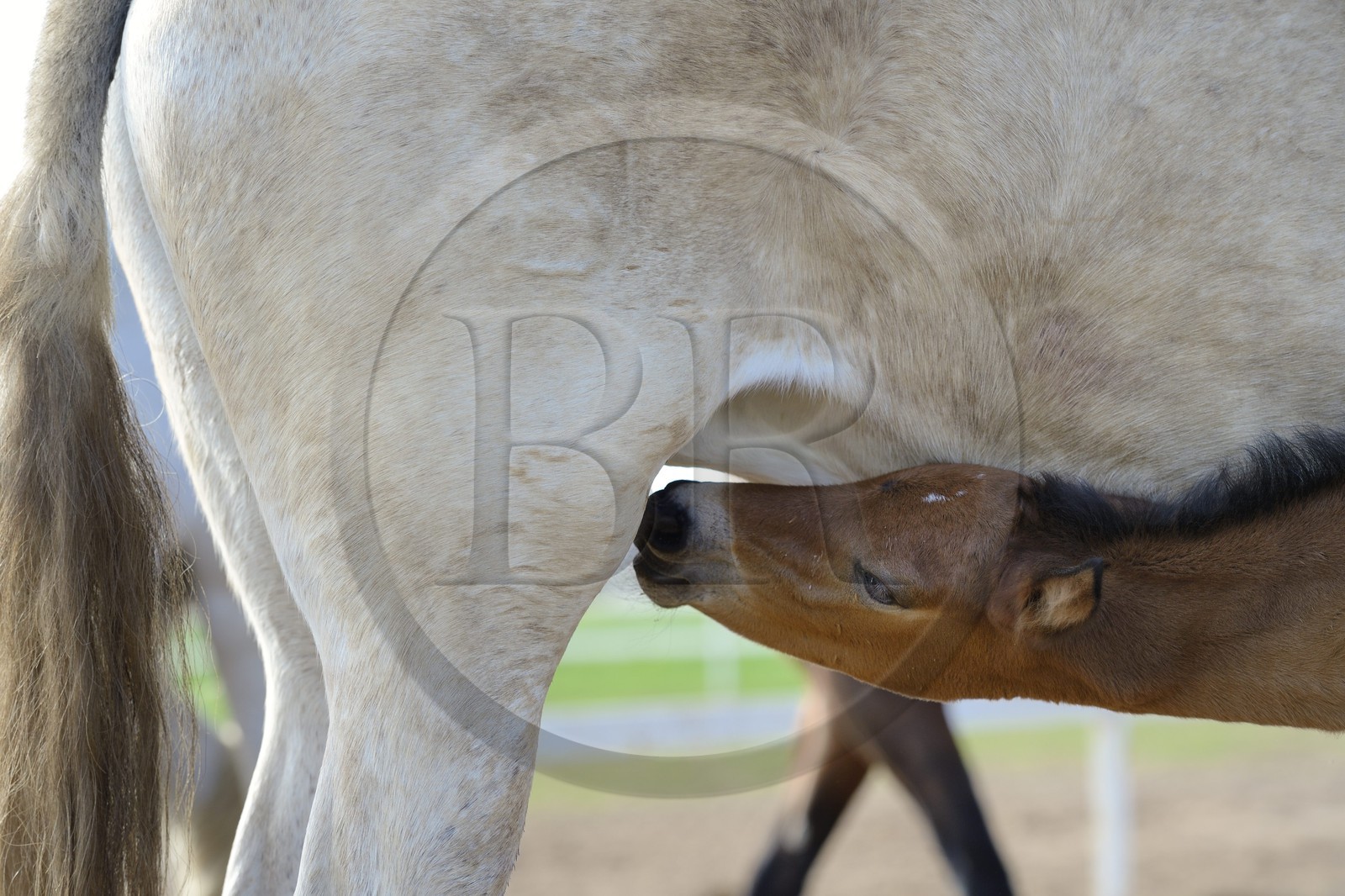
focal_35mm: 135
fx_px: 5042
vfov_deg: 10.2
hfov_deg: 15.2
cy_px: 448
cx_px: 672
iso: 200
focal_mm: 135
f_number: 4.5
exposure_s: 1/400
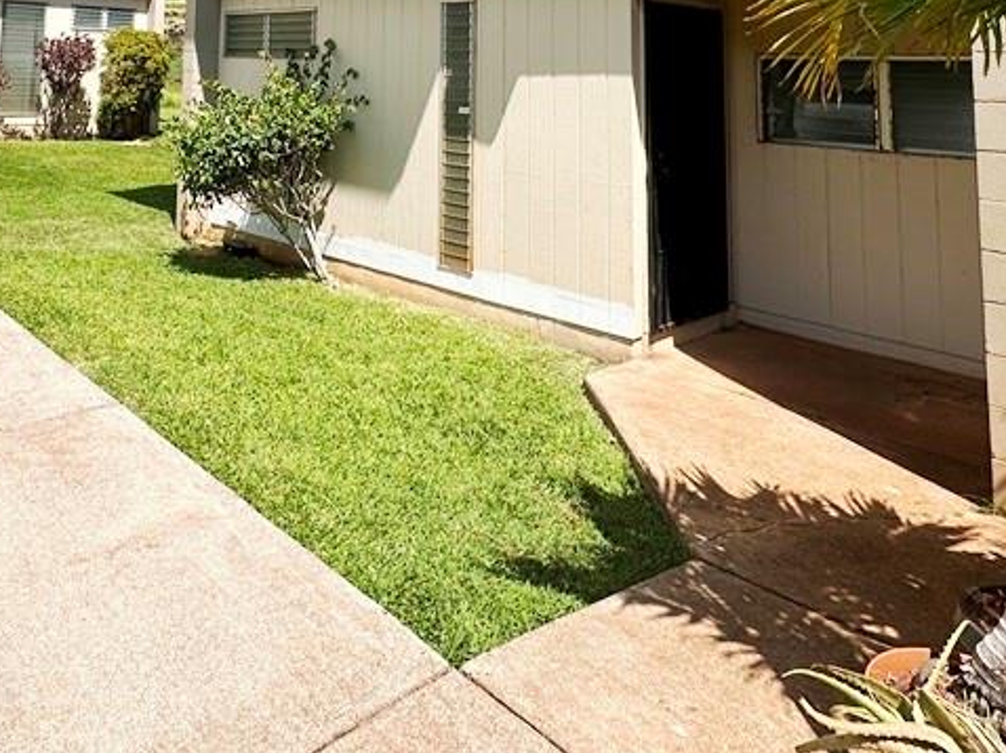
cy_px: -19
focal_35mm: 30
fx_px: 871
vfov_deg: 40.3
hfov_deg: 58.7
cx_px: 339
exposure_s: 1/1742
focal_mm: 2.22
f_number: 2.2
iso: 40
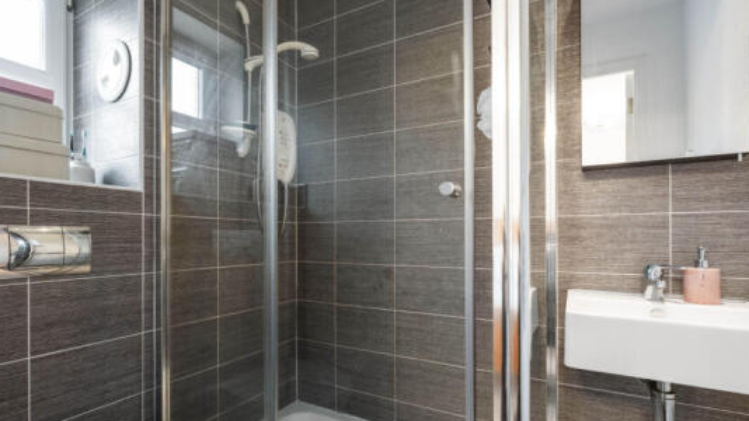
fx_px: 357
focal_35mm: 18
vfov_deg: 60.5
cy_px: 252
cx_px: 339
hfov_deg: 92.4
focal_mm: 14
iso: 640
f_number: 8
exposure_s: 1/6
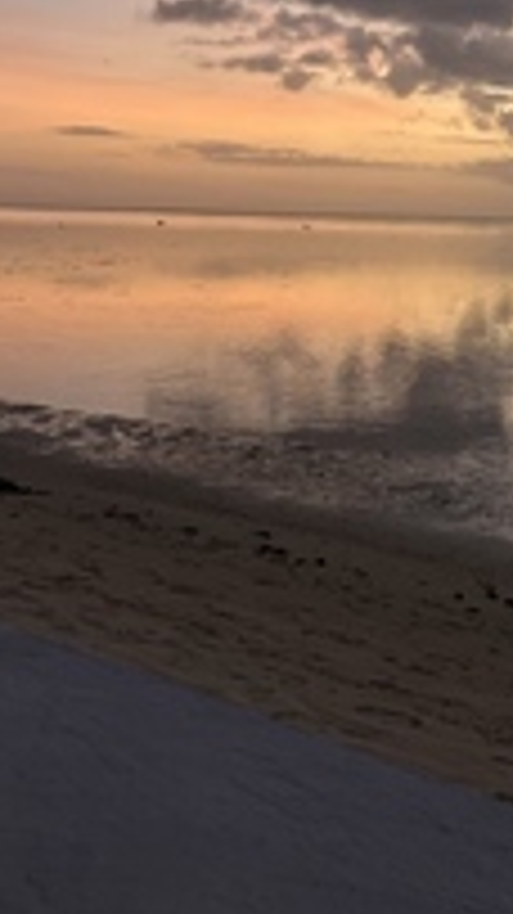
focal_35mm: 60
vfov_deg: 34.4
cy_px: 270
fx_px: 1453
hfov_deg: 20.0
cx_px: 284
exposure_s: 1/121
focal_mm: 3.99
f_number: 1.8
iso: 80
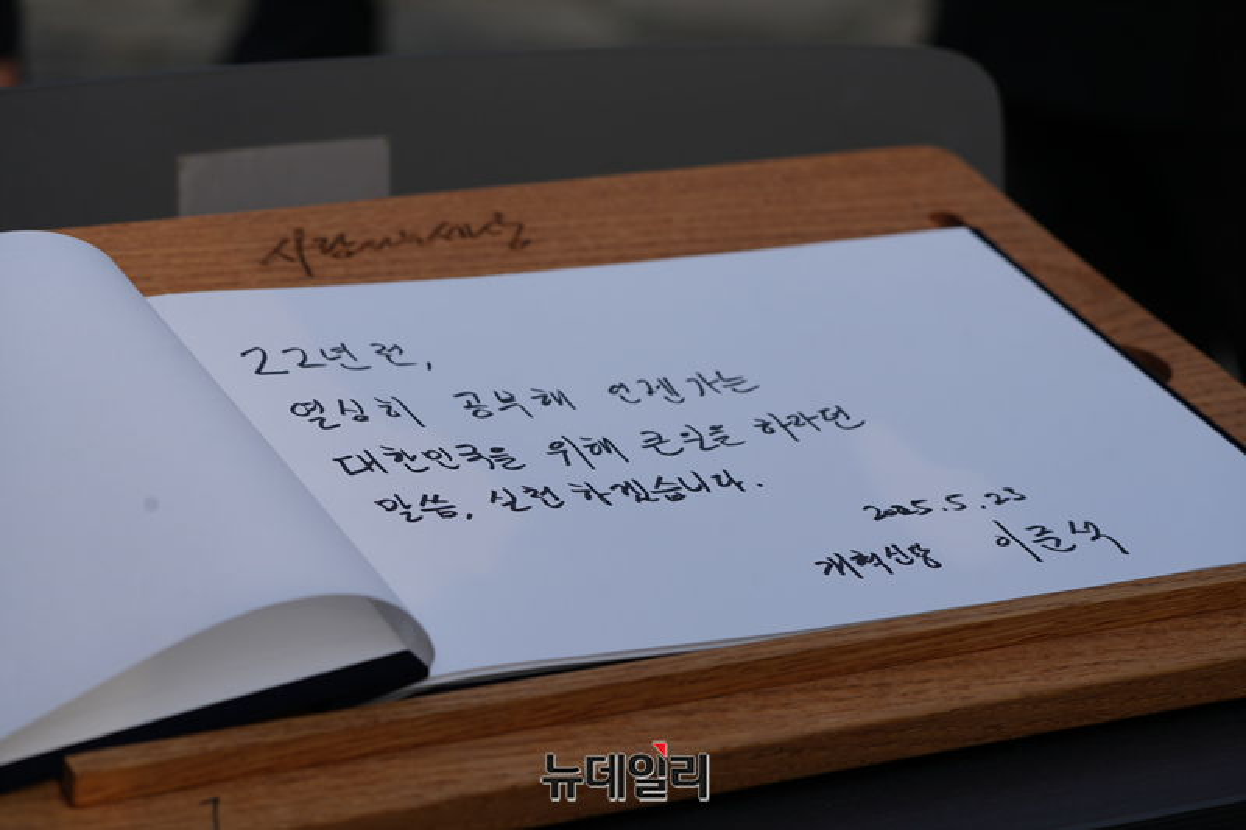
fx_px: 3599
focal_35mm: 104
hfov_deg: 19.6
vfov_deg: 13.2
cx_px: 623
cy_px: 415
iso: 100
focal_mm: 104
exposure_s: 1/400
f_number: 7.1
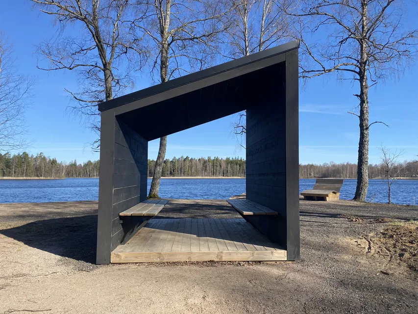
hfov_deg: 67.3
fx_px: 314
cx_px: 209
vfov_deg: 53.1
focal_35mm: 26
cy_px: 157
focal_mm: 4.25
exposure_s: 1/1779
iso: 32
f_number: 1.8
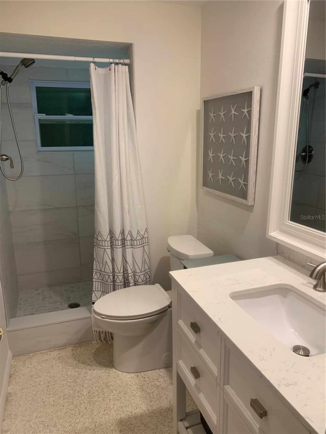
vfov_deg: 67.3
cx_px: 163
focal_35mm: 26
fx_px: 326
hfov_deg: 53.1
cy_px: 217
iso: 100
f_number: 1.8
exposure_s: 1/60
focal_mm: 4.25
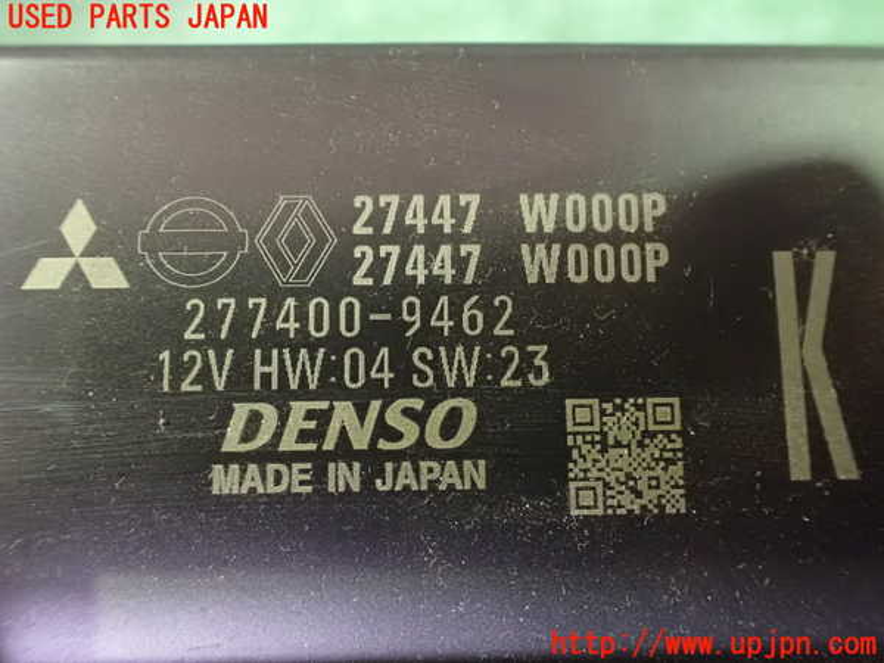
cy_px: 332
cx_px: 442
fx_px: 766
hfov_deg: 60.0
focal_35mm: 30
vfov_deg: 46.8
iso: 1600
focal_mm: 5.4
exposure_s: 1/20
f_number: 2.3
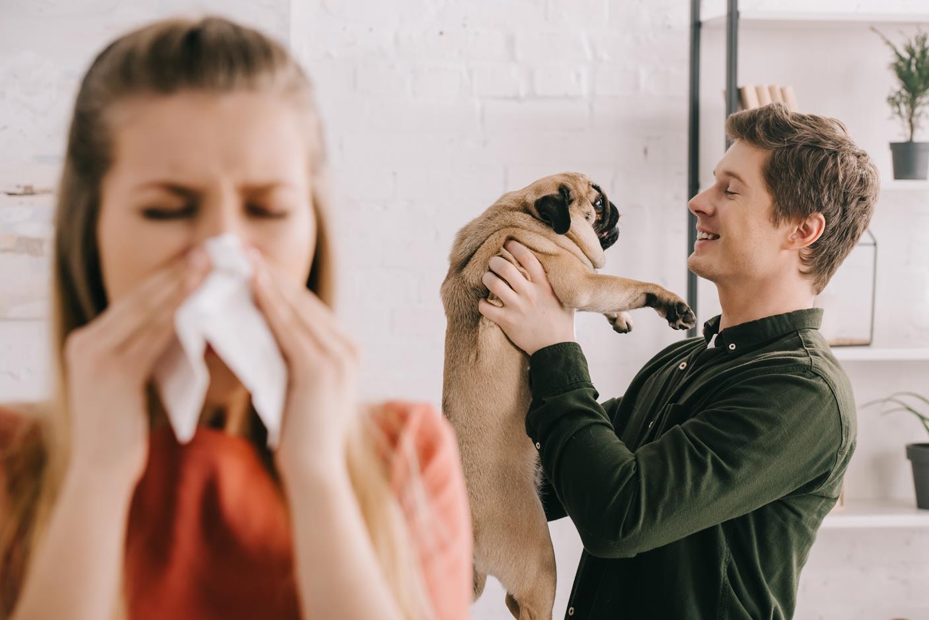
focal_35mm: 86
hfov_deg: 23.6
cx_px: 464
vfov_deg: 15.9
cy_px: 310
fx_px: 2220
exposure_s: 1/200
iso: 500
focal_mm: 86
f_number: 6.3
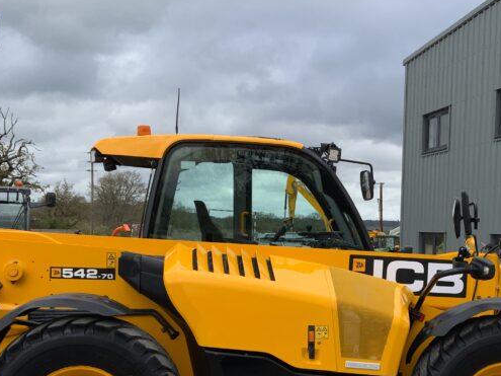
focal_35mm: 60
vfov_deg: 24.2
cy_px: 279
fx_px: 868
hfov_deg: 31.6
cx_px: 375
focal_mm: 3
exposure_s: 1/1144
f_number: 1.8
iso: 16
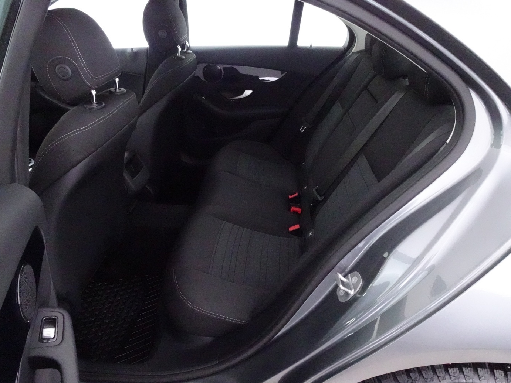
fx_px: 369
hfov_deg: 69.4
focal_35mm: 25
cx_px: 256
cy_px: 199
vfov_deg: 54.9
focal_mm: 4.25
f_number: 3.5
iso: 3200
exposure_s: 1/30
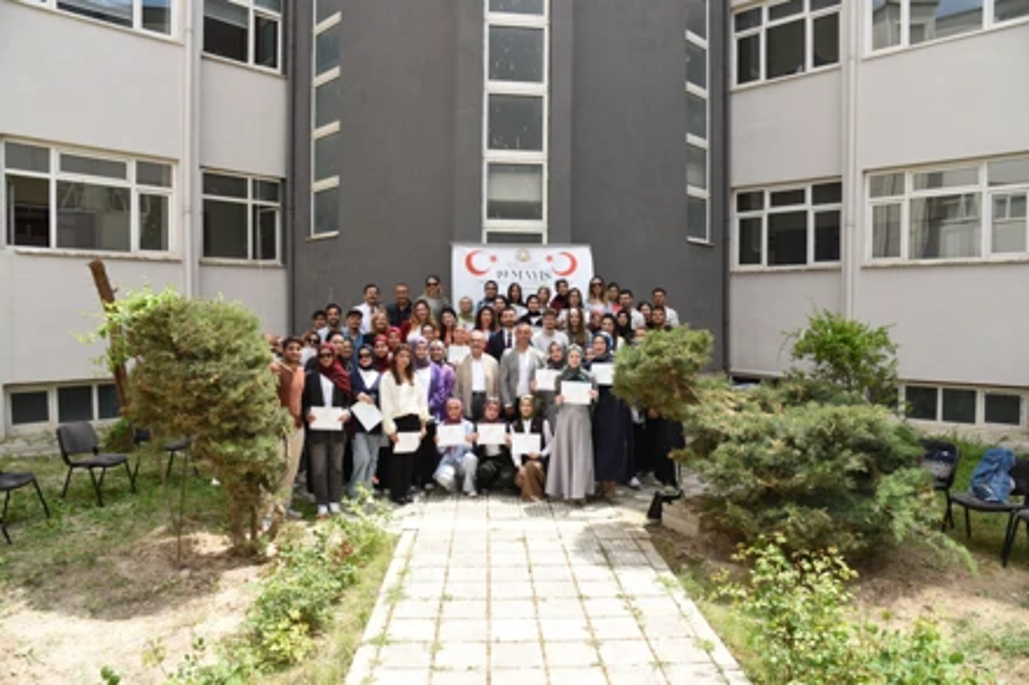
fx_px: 686
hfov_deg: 73.8
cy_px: 342
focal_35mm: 24
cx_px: 514
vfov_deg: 53.1
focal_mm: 24
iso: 200
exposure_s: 1/200
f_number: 8
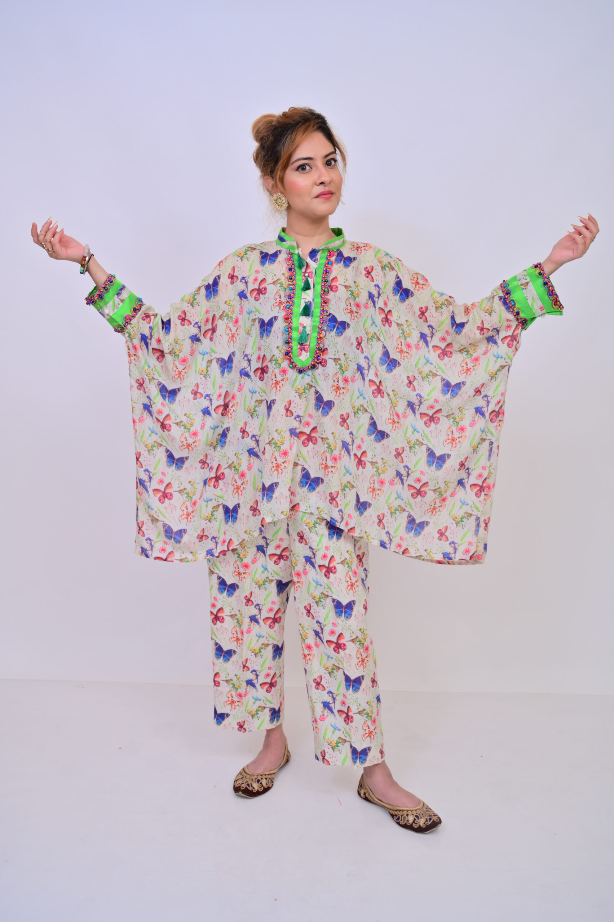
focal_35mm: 39
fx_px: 999
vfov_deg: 49.6
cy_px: 461
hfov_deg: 34.2
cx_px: 307
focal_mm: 39
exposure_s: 1/125
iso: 200
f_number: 5
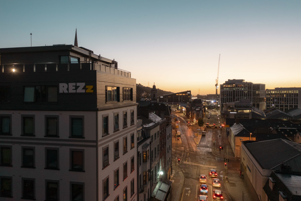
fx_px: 234
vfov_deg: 46.4
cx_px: 150
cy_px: 100
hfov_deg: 65.5
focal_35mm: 28
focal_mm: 10.26
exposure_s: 1/30
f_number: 2.8
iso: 400
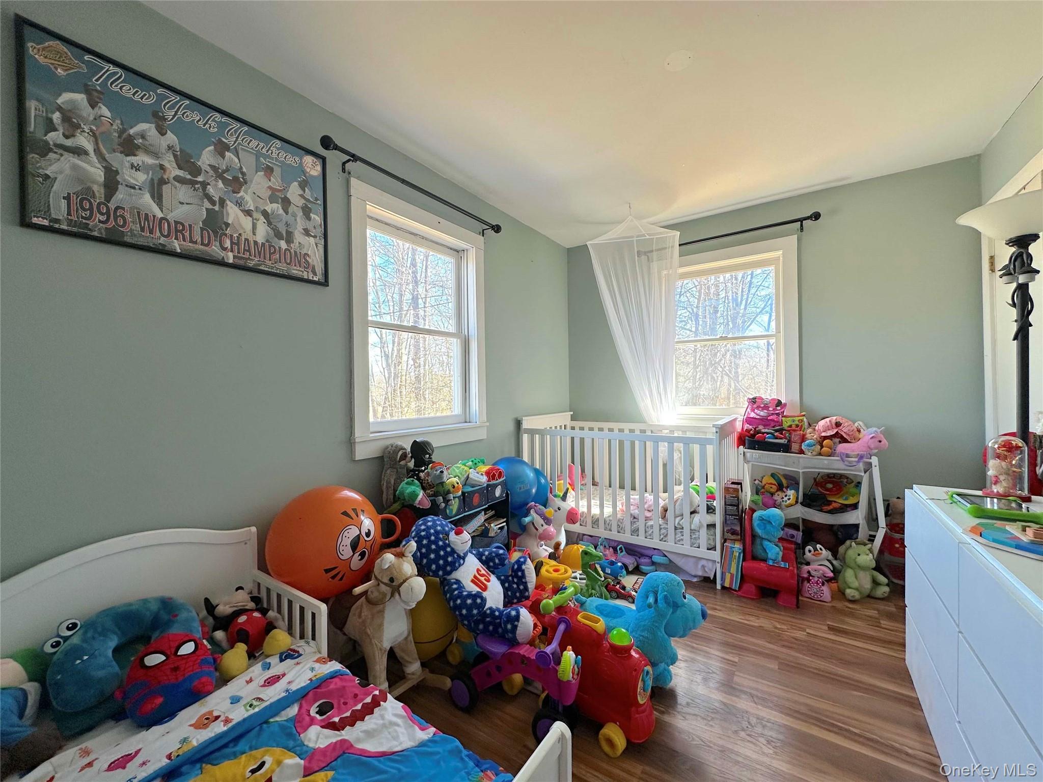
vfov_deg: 85.7
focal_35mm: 14
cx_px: 522
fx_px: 422
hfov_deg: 102.1
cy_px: 391
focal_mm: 2.22
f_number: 2.2
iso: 50
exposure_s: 1/99
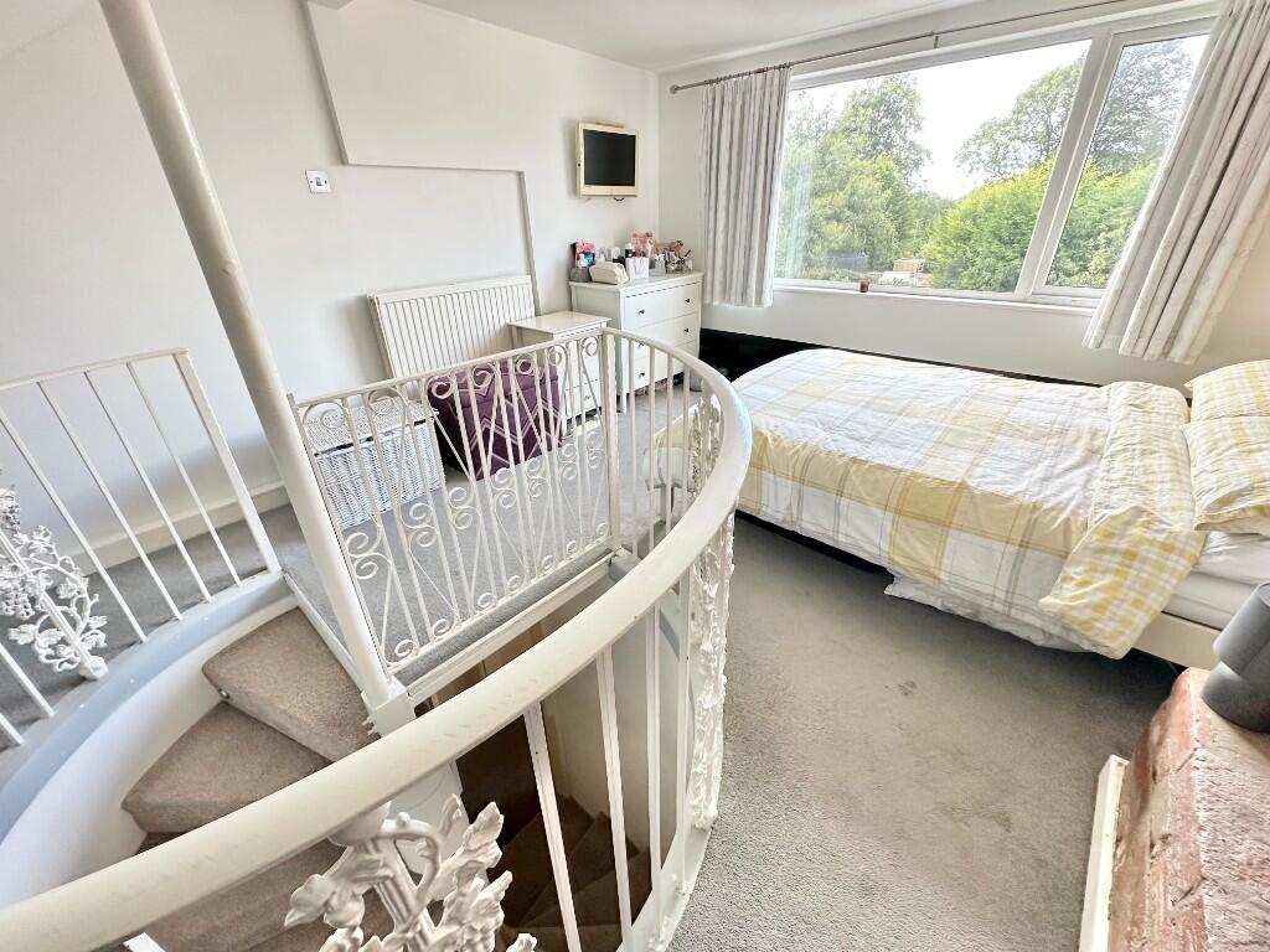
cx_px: 635
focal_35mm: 14
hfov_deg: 102.1
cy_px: 476
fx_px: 514
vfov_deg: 85.7
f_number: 2.2
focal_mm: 2.22
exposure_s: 1/99
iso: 160
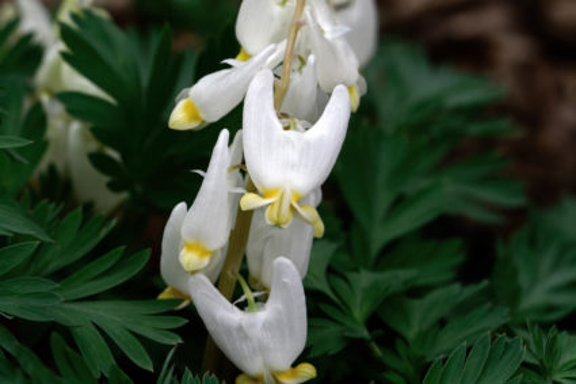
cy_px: 192
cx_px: 288
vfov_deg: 10.2
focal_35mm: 135
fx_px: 2159
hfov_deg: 15.2
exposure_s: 1/320
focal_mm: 90
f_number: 16
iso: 400
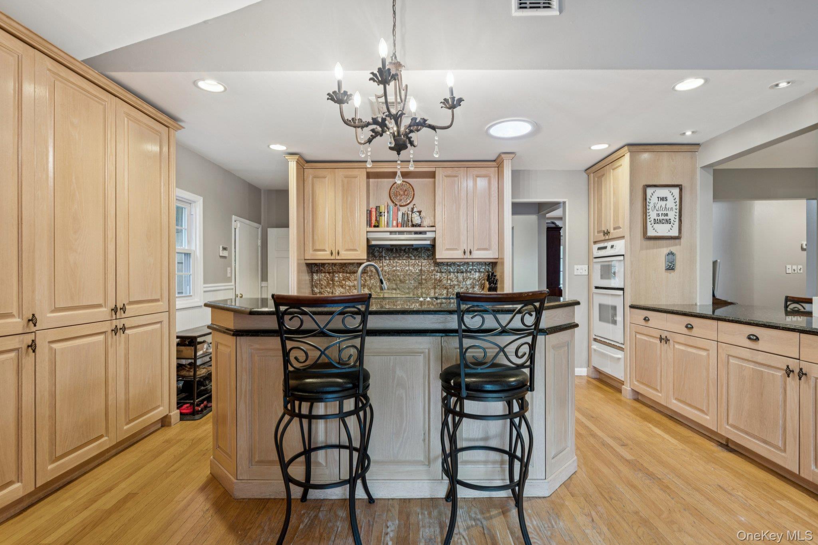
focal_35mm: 17
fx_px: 386
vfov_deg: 70.4
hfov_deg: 93.3
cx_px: 409
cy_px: 272
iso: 200
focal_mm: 17
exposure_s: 1/2.5
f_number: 8
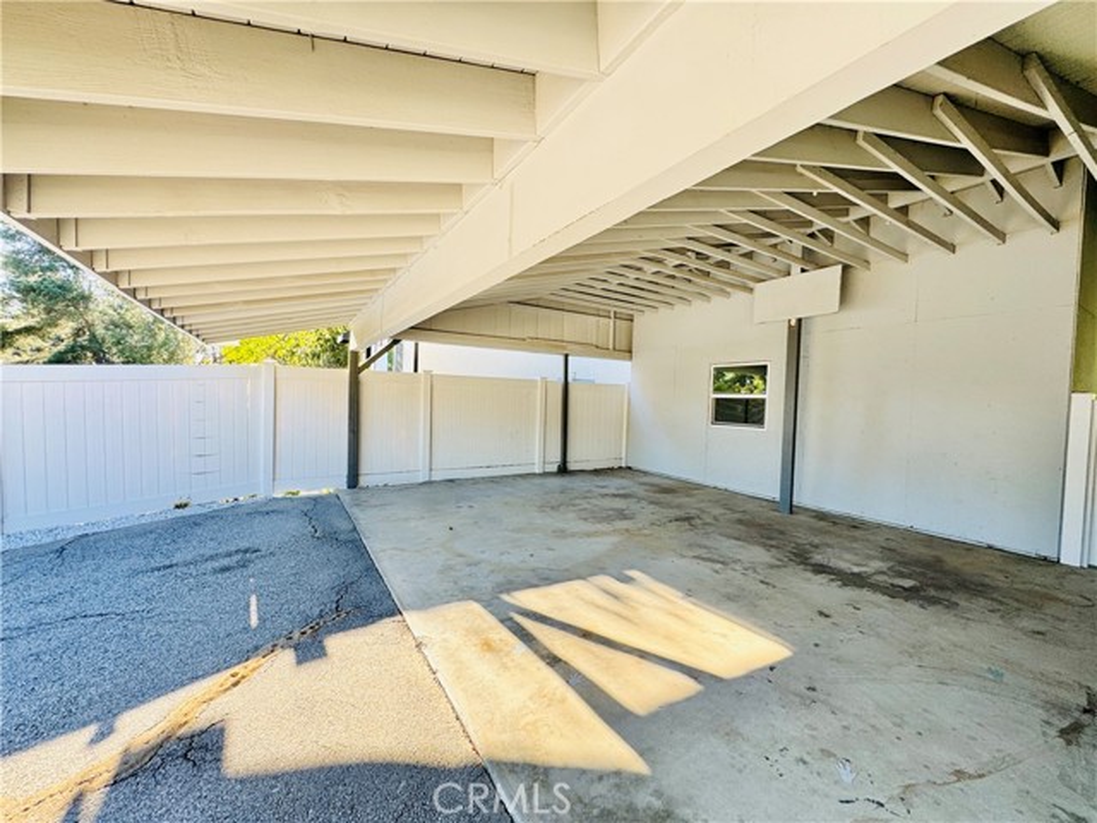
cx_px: 548
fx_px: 444
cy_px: 412
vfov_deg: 85.7
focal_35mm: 14
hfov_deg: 102.1
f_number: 2.2
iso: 40
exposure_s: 1/108
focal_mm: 2.22
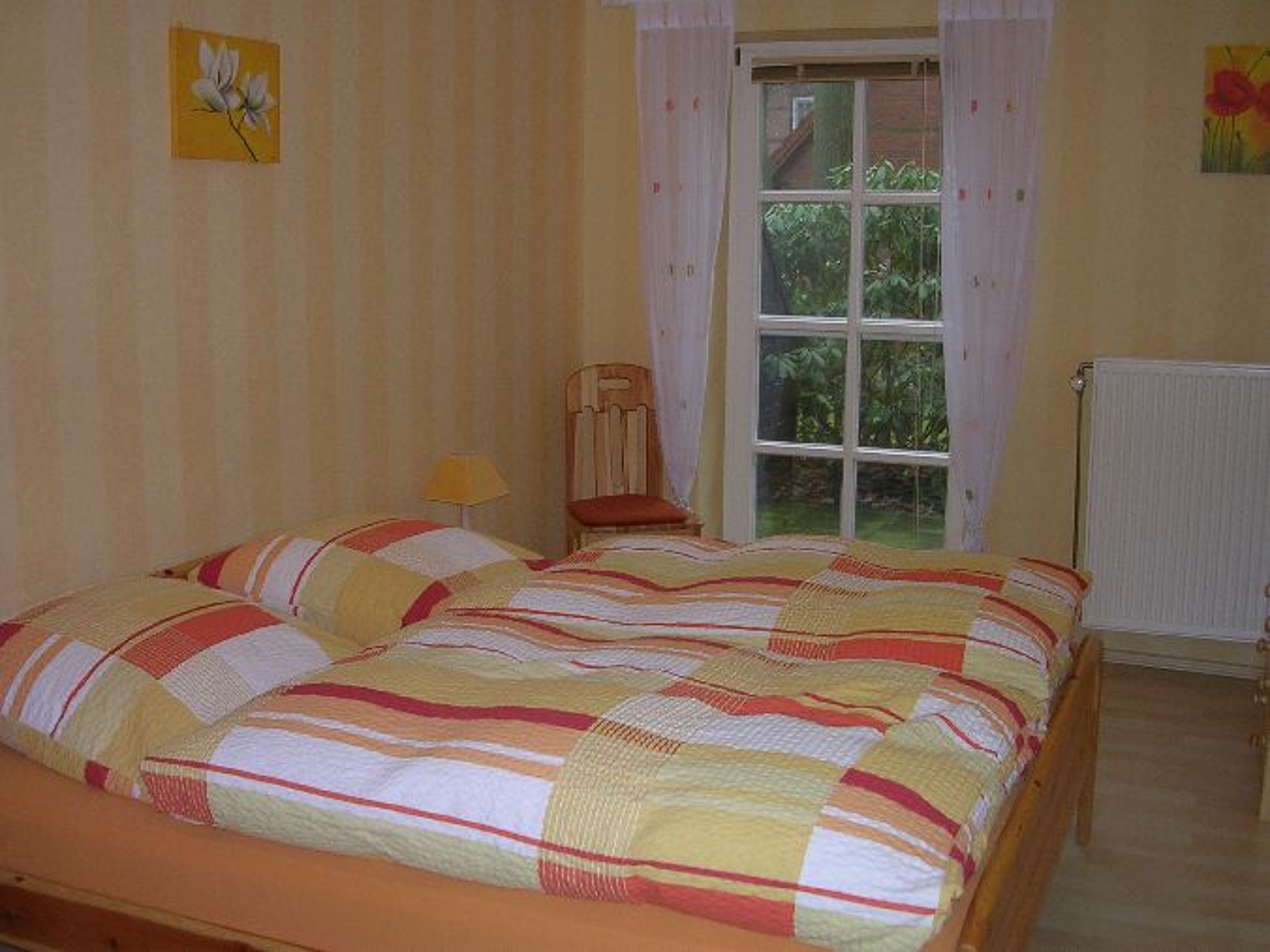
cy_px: 476
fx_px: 1394
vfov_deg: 37.7
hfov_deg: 49.0
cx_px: 635
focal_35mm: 38
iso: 50
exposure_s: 1/60.1
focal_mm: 5.8
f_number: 2.8
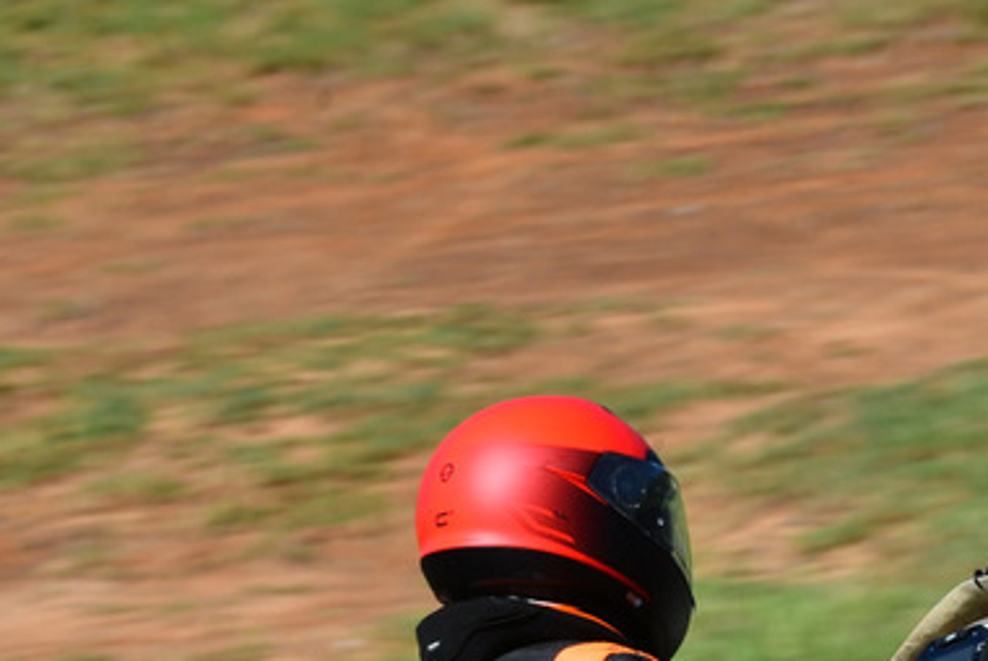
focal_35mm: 916
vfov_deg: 1.5
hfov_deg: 2.2
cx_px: 879
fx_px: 25158
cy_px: 661
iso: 500
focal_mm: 290
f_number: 13
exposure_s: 1/640
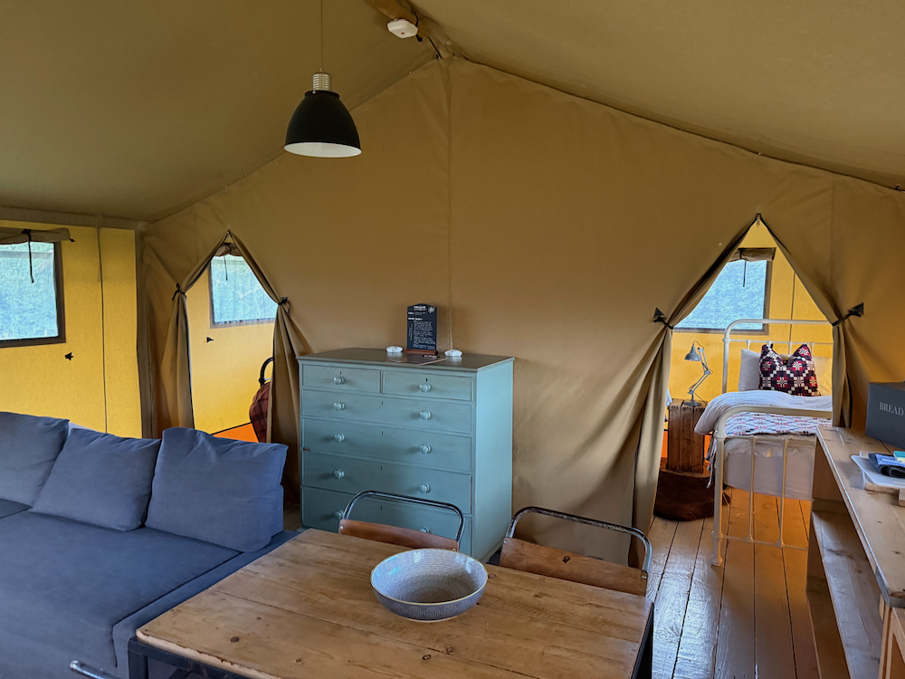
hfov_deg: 71.6
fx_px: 627
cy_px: 340
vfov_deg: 56.8
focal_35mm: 24
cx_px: 452
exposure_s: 1/60
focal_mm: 6.76
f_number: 1.78
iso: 800
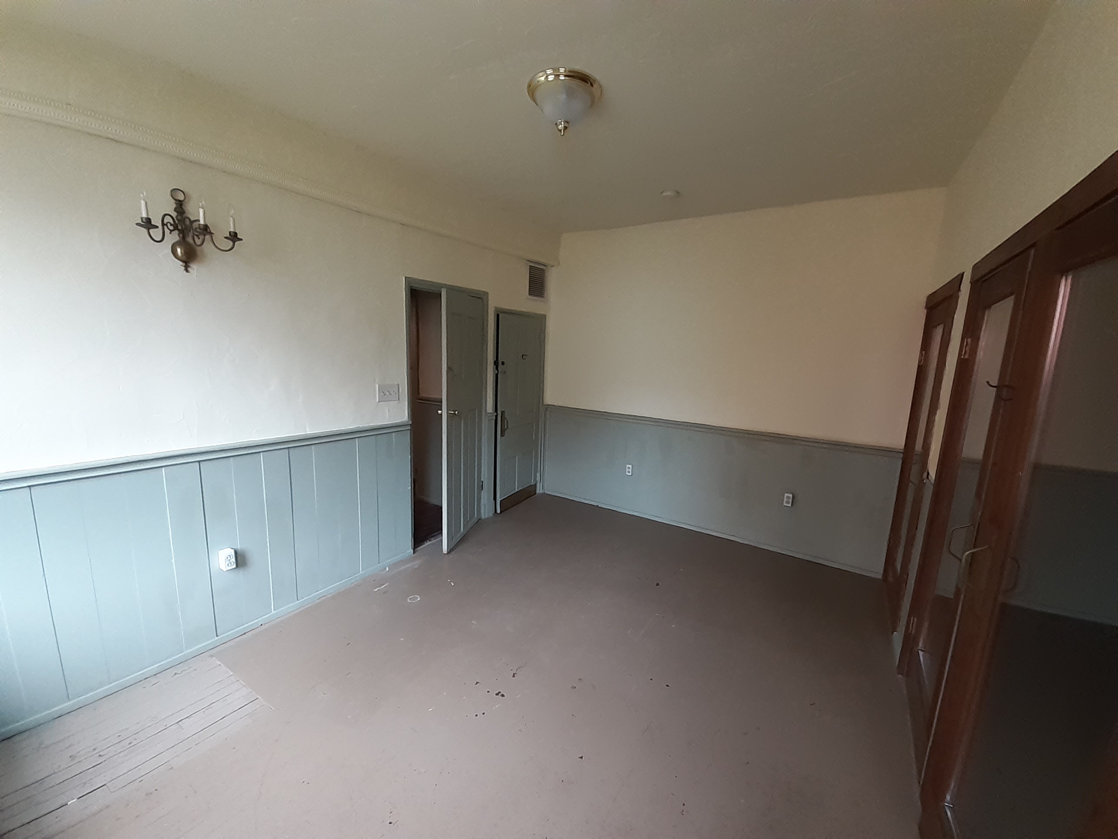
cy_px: 420
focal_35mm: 13
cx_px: 559
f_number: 2.2
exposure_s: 1/24
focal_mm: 1.13
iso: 200
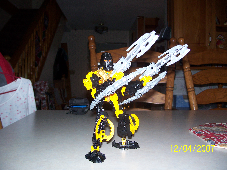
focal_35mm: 37
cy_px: 85
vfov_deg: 38.7
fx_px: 243
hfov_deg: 50.1
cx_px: 114
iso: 125
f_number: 2.8
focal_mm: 7.8
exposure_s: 1/60
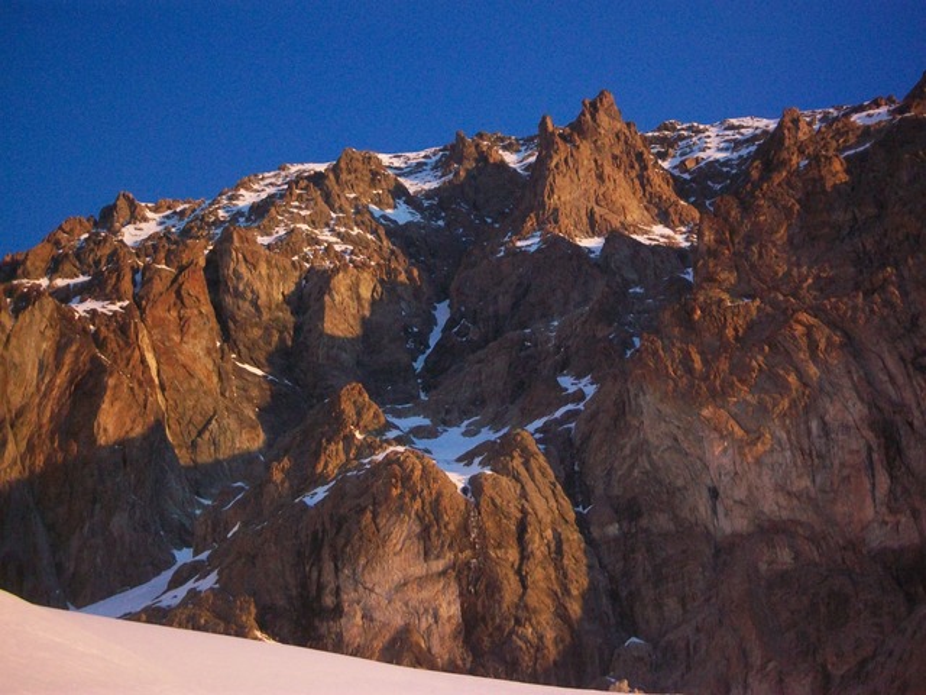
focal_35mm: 96
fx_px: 2568
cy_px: 348
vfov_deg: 15.4
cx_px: 463
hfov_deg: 20.4
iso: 160
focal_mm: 17.1
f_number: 5.1
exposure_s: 1/100
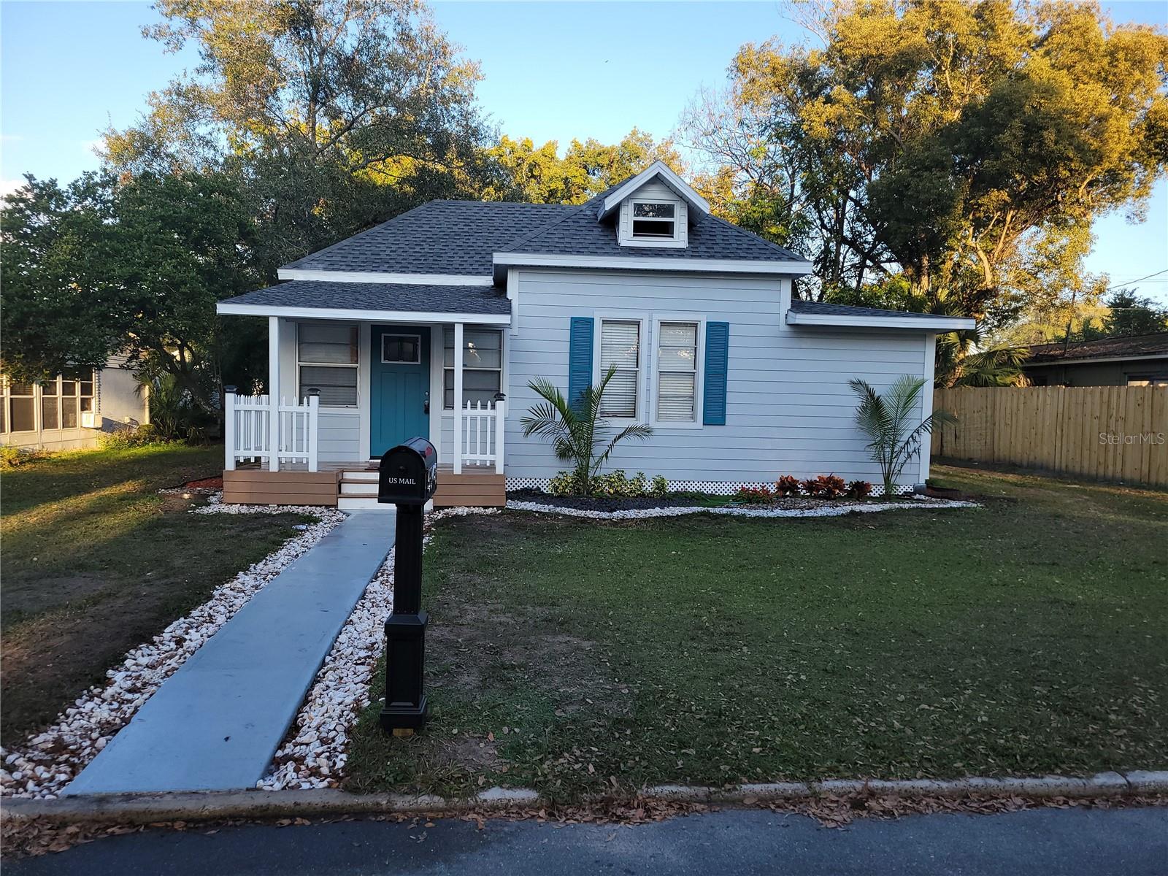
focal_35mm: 26
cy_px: 438
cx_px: 584
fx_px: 877
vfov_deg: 53.1
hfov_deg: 67.3
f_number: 1.8
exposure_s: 1/421
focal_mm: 5.4
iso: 40
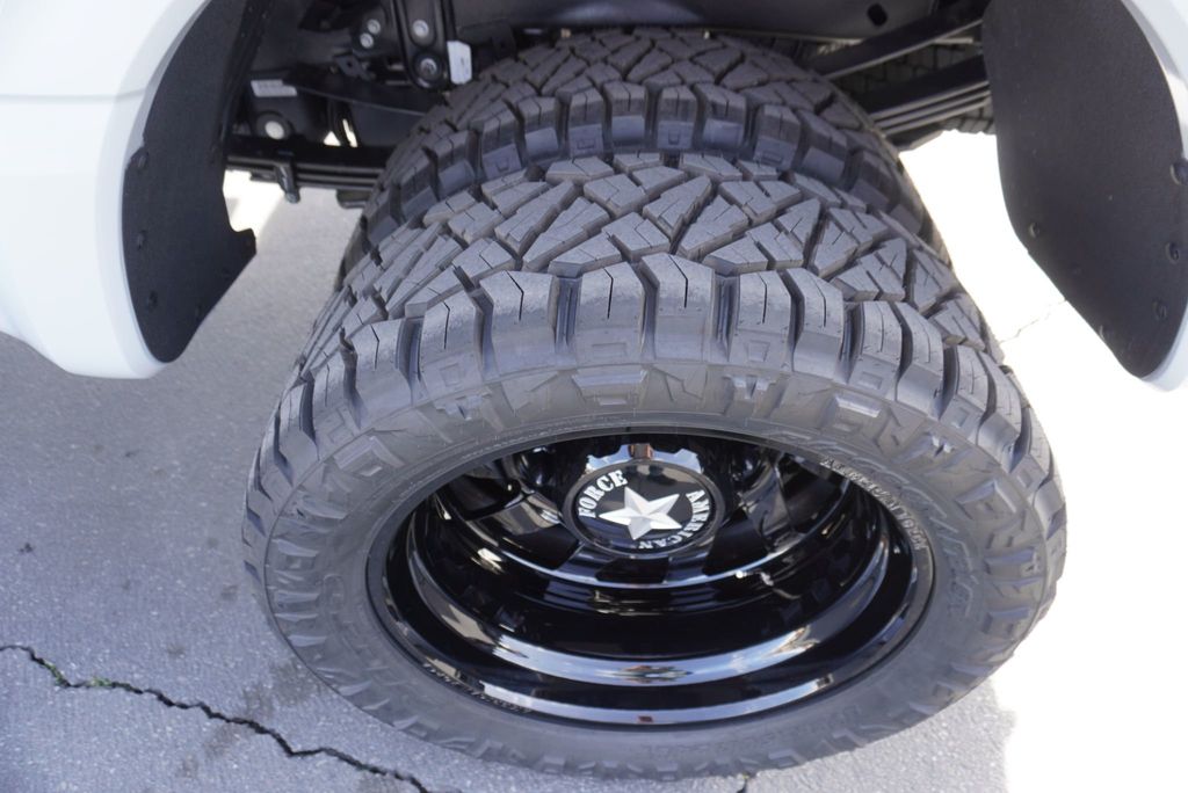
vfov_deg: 53.2
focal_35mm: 24
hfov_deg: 73.7
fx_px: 792
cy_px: 396
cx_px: 594
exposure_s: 1/60
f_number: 4
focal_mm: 16
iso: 125
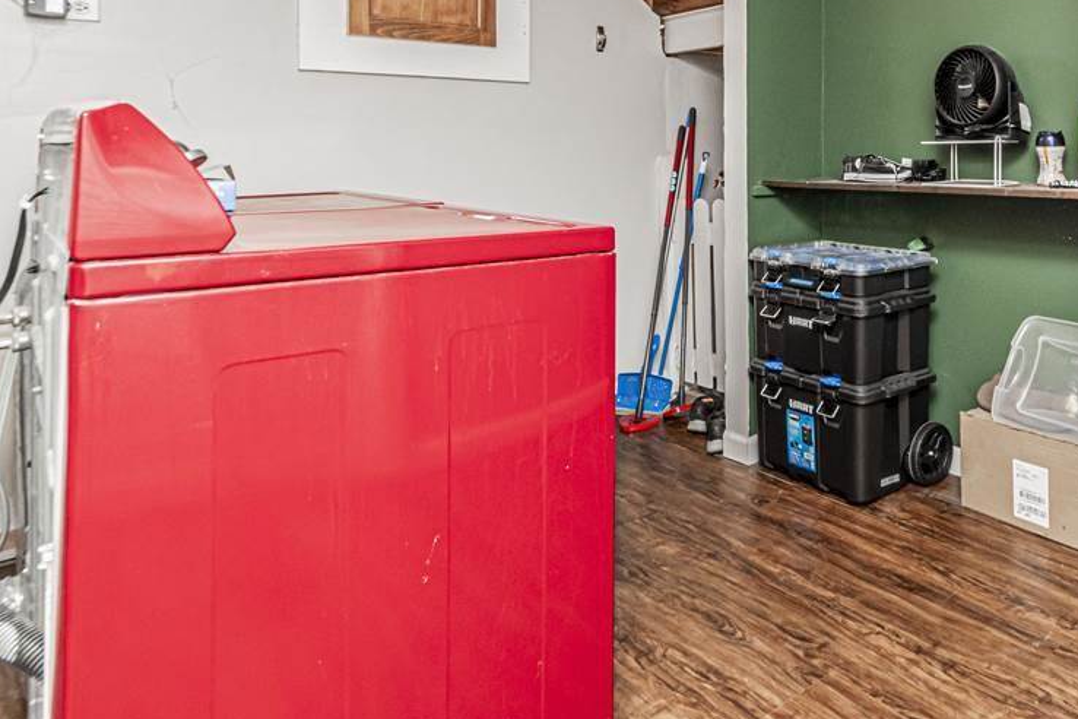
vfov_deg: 48.1
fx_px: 778
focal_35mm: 26
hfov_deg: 65.2
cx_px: 806
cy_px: 202
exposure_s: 1/60
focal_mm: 10
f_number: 10
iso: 1000
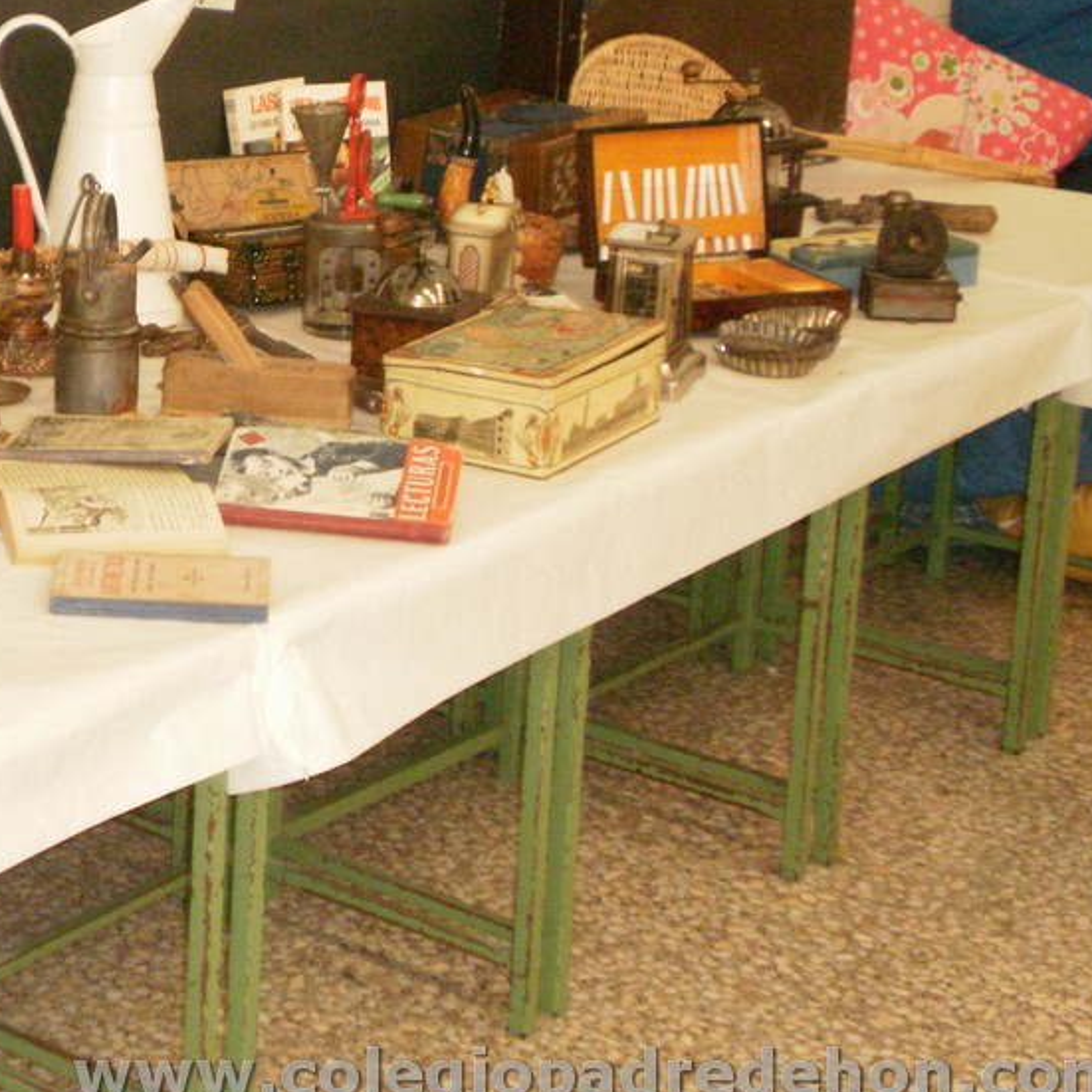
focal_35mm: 97
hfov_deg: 17.7
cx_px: 129
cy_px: 359
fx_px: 3462
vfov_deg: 17.9
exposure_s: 1/40
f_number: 4.2
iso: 500
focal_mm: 10.3
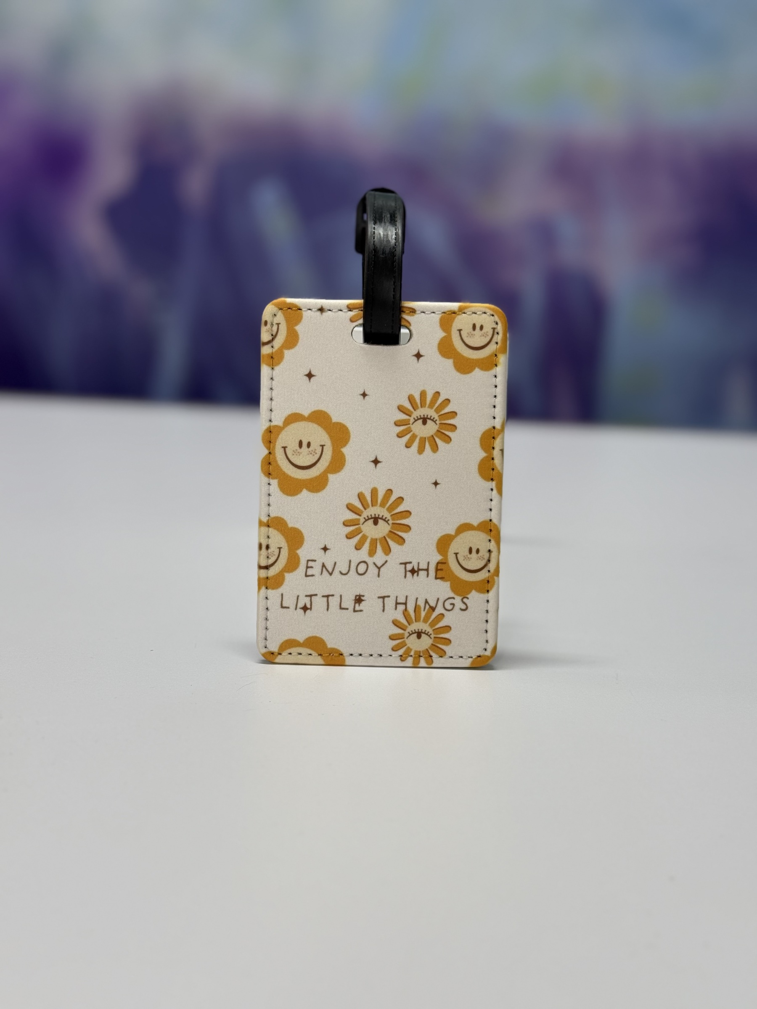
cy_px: 504
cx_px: 378
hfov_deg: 30.3
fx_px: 1400
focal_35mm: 48
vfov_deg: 39.7
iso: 64
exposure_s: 1/60
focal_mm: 6.76
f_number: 1.78
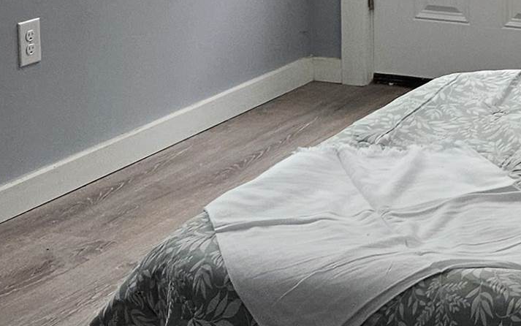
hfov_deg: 18.3
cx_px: 696
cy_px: -13
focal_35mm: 105
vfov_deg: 12.3
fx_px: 1491
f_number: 1.8
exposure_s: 1/120
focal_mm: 5.4
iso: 200
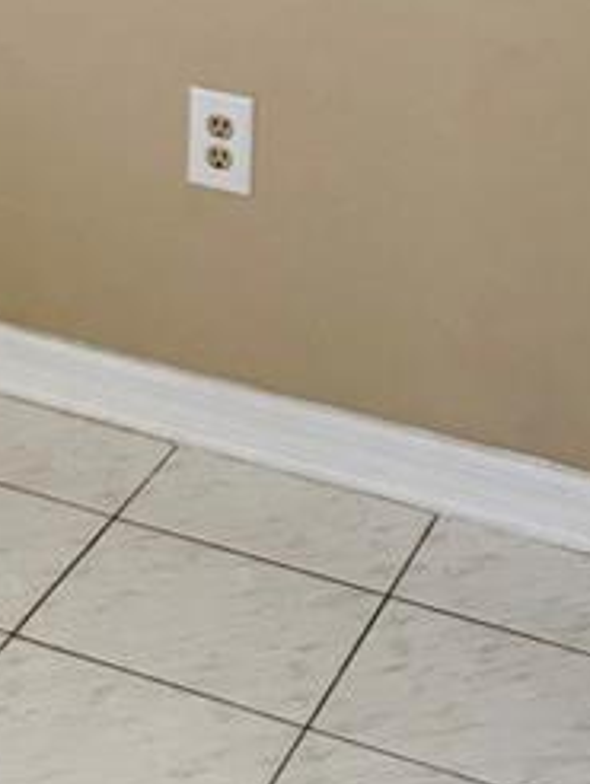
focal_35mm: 117
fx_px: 2654
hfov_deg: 11.8
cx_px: -453
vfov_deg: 14.8
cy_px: -599
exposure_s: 1/276
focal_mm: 6.76
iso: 80
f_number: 1.78
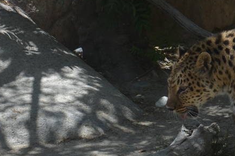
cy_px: 131
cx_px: 328
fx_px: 1249
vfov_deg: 7.1
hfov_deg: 10.5
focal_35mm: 192
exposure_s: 1/200
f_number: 7.1
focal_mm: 35
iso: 200
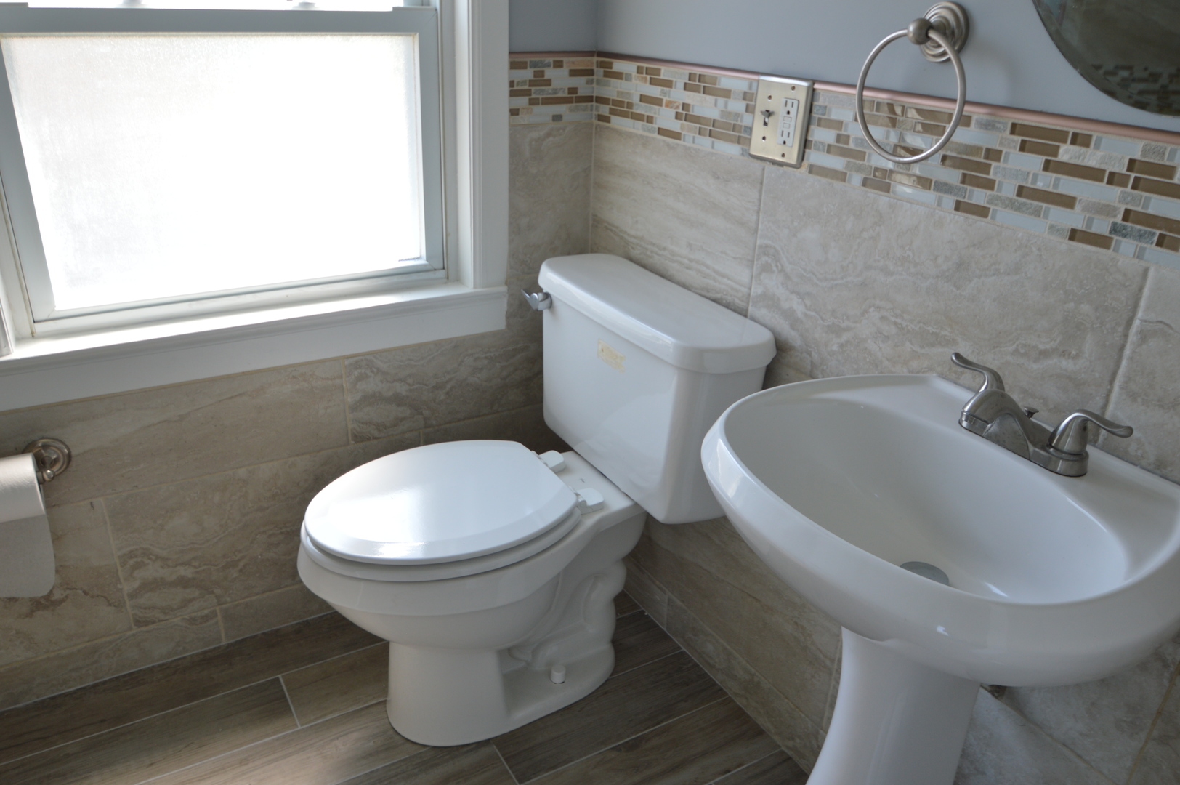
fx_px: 835
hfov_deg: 70.5
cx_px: 590
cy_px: 392
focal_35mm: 26
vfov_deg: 50.3
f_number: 5.6
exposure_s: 1/60
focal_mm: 17
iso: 160
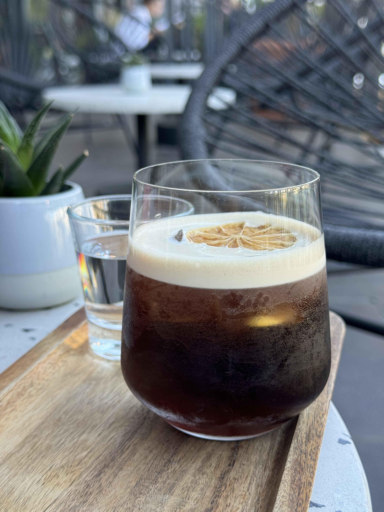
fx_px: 710
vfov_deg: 39.7
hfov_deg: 30.3
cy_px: 256
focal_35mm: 48
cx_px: 192
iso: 100
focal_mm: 6.86
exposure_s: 1/103
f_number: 1.78
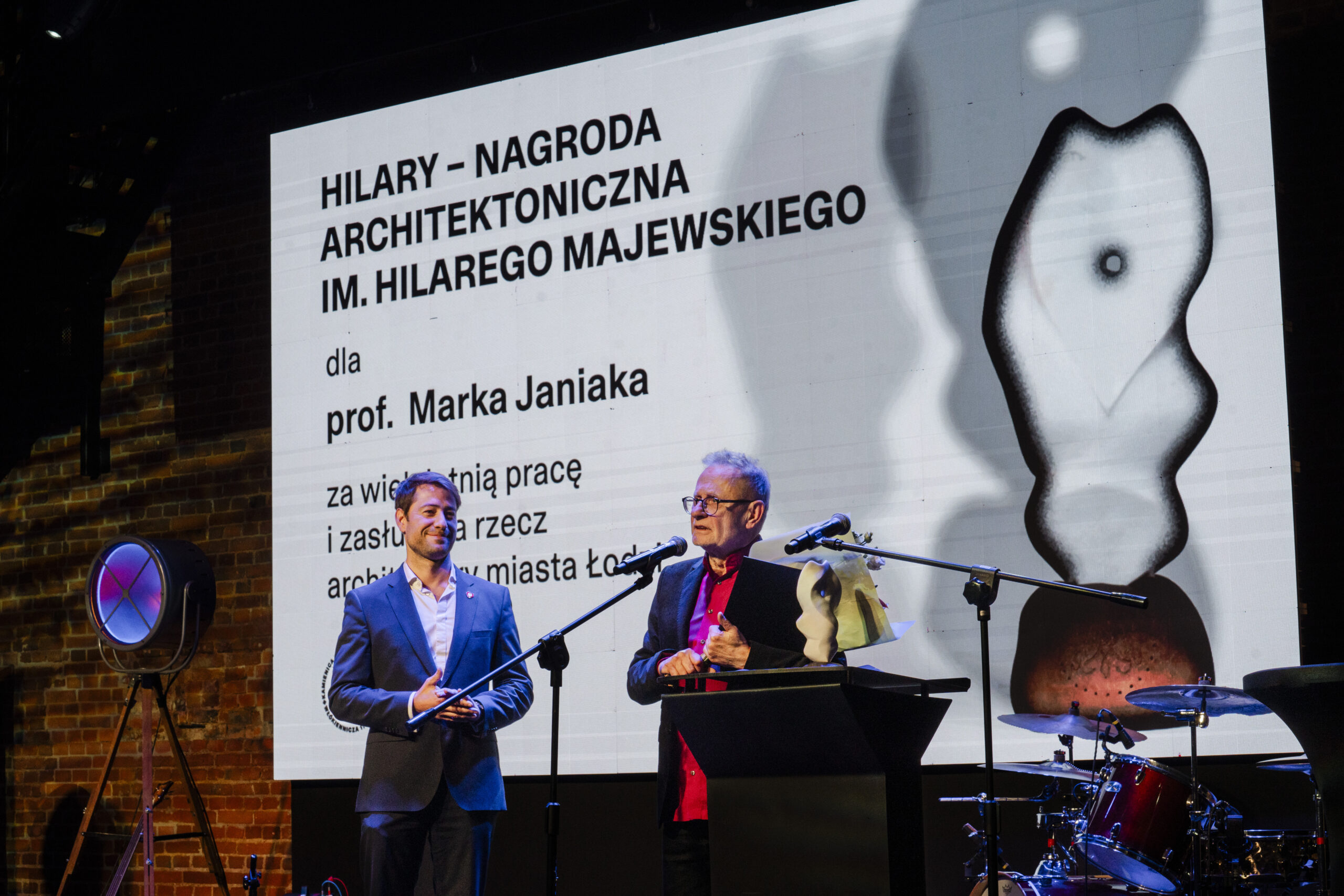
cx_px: 672
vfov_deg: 19.5
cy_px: 448
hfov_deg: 28.8
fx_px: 2613
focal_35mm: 70
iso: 1250
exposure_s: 1/60
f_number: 11
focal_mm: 70
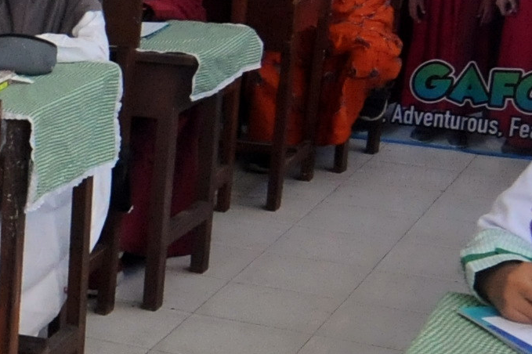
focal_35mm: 104
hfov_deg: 17.9
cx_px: -223
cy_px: 292
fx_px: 1538
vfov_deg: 13.1
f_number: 4
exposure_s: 1/60
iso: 800
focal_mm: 11
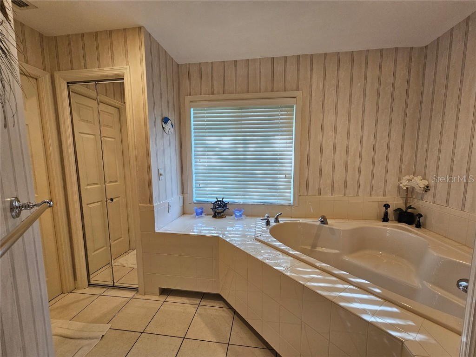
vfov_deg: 89.9
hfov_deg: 106.2
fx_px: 179
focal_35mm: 13
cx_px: 238
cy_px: 178
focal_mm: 2.2
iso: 100
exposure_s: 1/60
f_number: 2.2
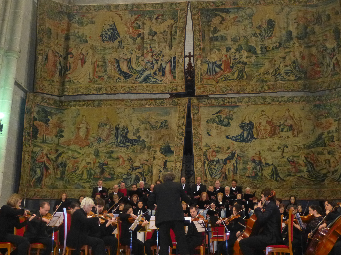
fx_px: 414
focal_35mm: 42
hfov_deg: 44.8
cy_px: 126
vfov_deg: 34.4
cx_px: 173
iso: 1000
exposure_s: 1/60
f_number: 3.9
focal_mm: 7.4
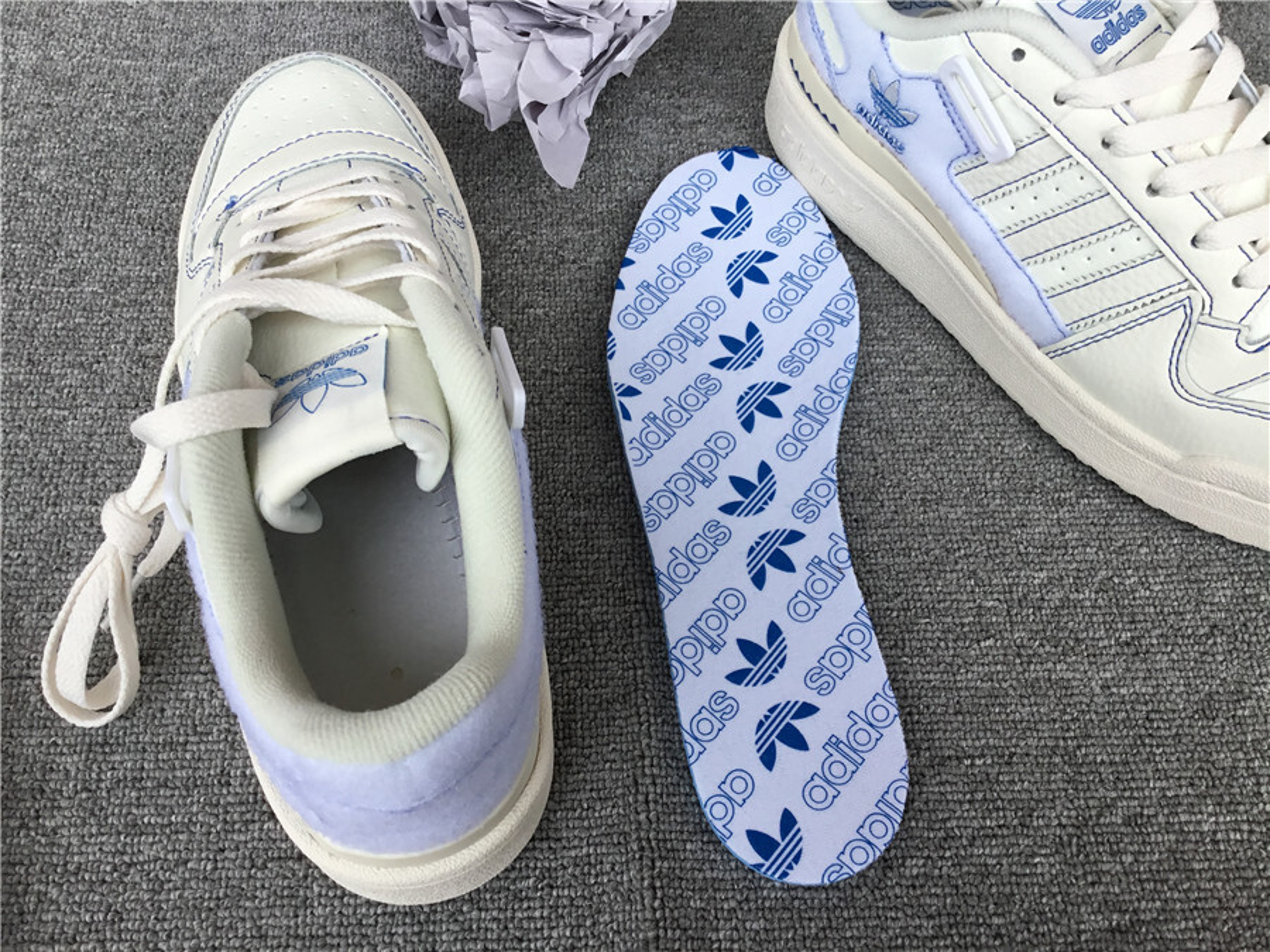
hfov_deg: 58.4
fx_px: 1137
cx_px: 635
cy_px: 476
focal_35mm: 31
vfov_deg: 45.4
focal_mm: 3.3
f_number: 2.4
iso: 25
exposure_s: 1/291
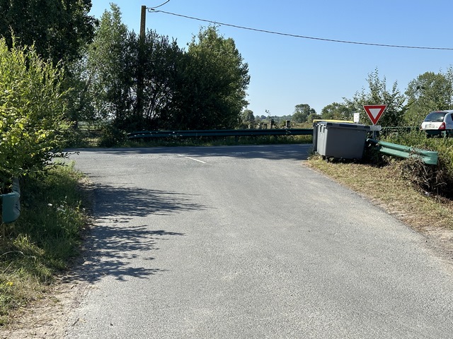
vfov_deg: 30.3
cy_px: 170
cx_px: 226
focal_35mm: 48
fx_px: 628
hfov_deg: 39.7
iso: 64
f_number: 1.78
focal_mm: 6.86
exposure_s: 1/3597
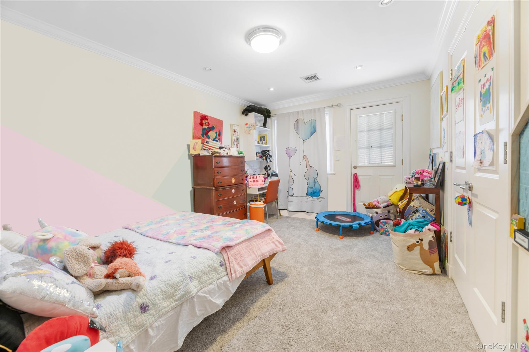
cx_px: 264
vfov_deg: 81.2
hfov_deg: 104.3
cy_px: 176
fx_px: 206
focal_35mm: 14
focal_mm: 14
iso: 200
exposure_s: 1.6
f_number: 10
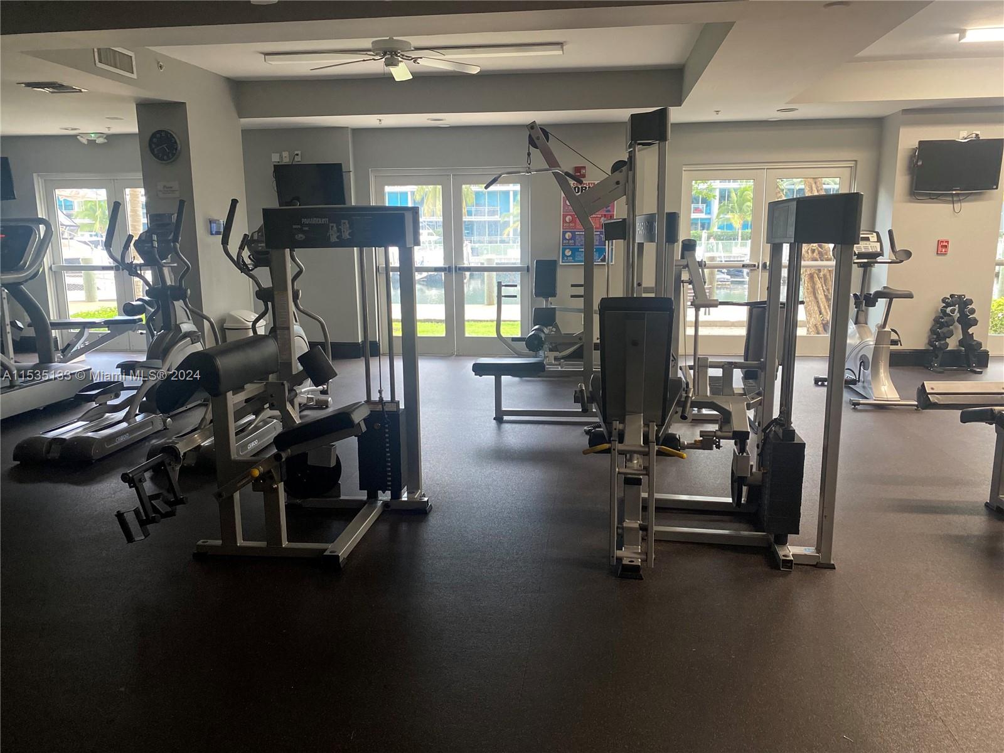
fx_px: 754
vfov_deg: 53.1
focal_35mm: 26
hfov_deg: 67.3
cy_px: 376
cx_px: 502
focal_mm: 4.25
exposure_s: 1/60
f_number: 1.8
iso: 320
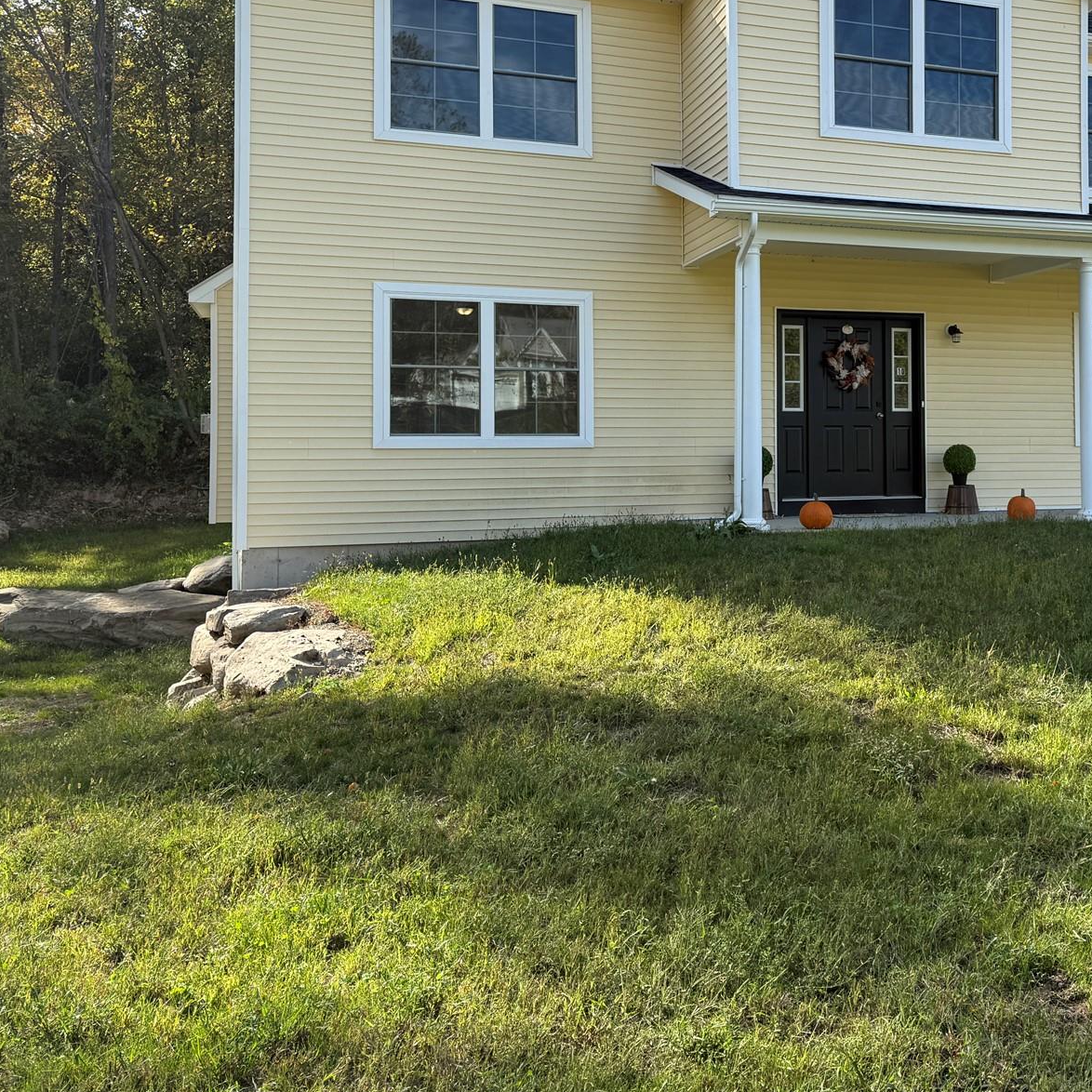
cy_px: 402
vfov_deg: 44.5
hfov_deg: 43.0
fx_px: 1321
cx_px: 859
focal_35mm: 37
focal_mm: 6.76
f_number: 1.78
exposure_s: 1/1410
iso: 80
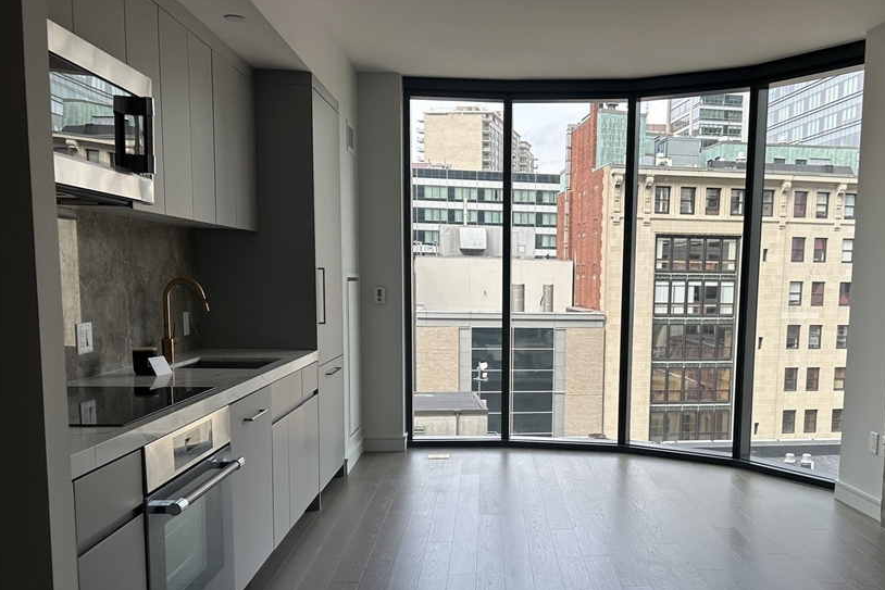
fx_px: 836
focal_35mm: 34
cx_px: 550
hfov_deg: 55.2
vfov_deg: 38.6
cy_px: 371
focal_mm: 5.7
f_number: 1.5
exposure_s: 1/539
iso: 50
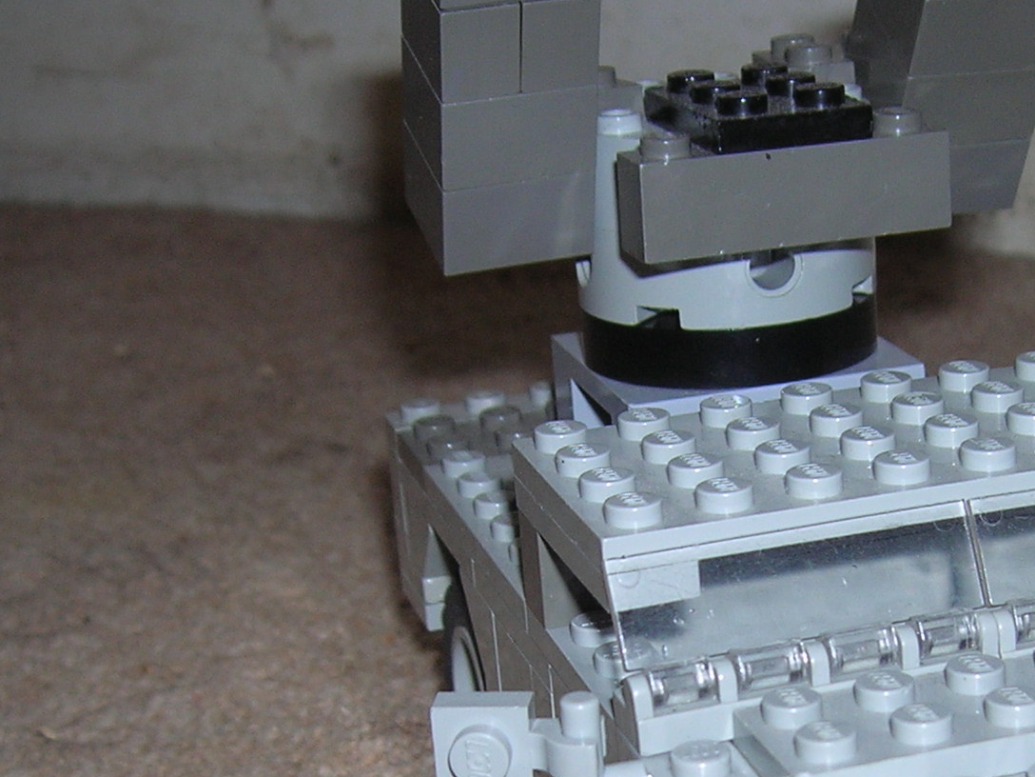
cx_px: 731
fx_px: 2422
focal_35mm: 81
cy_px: 686
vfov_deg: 18.0
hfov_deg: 24.0
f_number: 2.9
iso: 50
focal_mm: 5.7
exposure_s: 1/60.1
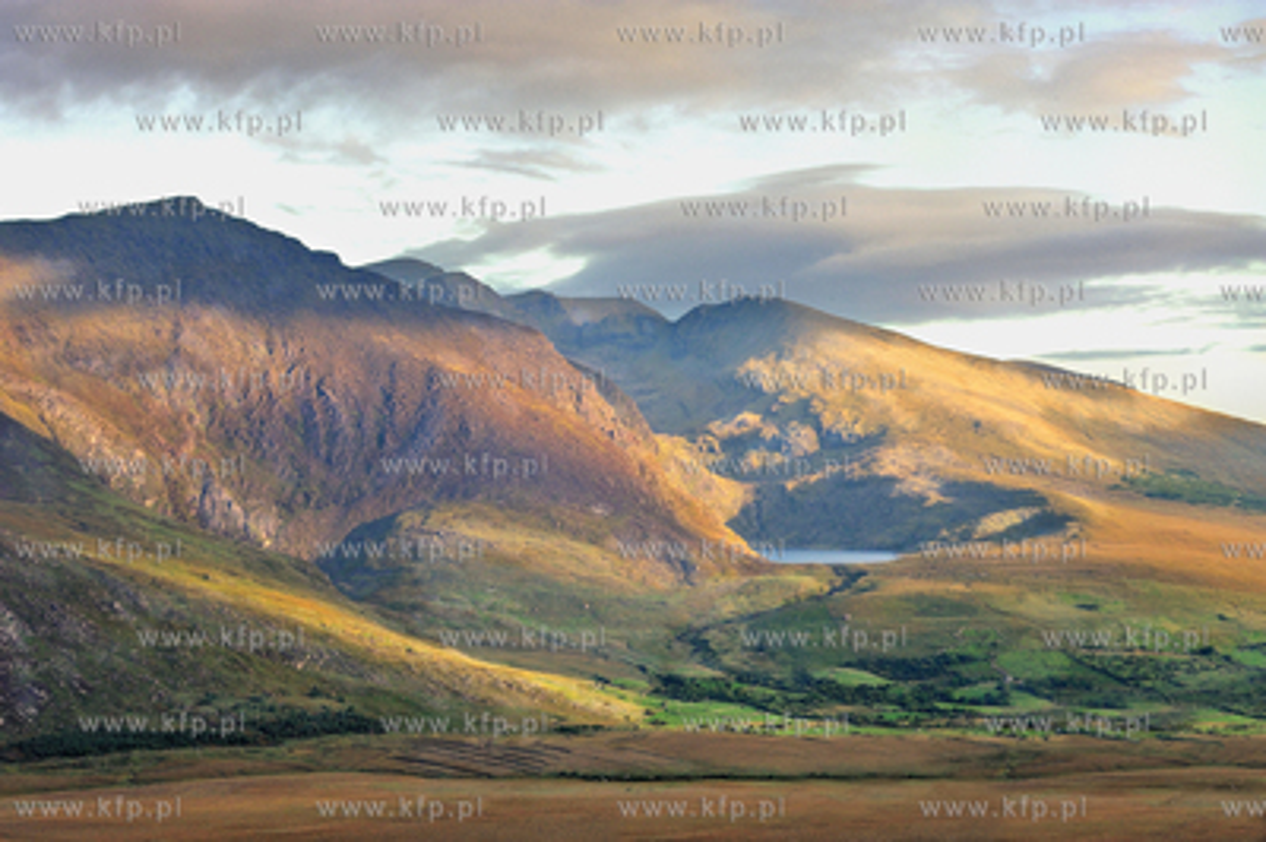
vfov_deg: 19.4
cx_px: 633
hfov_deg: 28.9
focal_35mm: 70
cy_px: 421
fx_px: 2460
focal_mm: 70
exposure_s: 1/50
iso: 400
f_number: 16
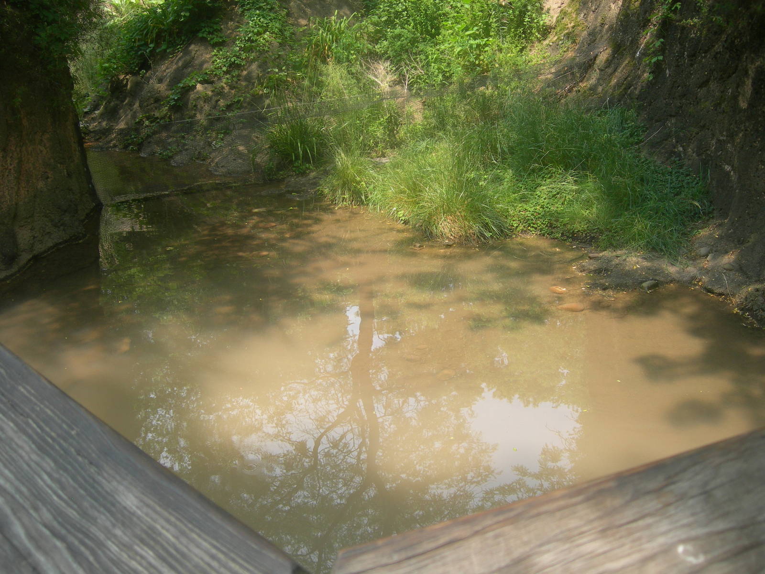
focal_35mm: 38
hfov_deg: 49.0
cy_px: 287
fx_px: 840
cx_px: 382
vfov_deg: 37.7
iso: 50
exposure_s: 1/283
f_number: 2.8
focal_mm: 7.8
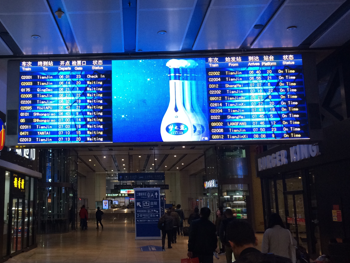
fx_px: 415
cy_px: 129
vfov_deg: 35.1
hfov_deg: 45.0
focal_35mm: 41
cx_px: 112
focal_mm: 4.15
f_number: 2.2
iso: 64
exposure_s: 1/33
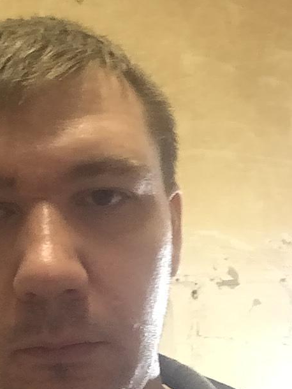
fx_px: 731
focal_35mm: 65
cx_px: 37
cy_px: 213
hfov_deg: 22.1
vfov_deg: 29.8
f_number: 2.2
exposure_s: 1/25
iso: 250
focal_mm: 2.65
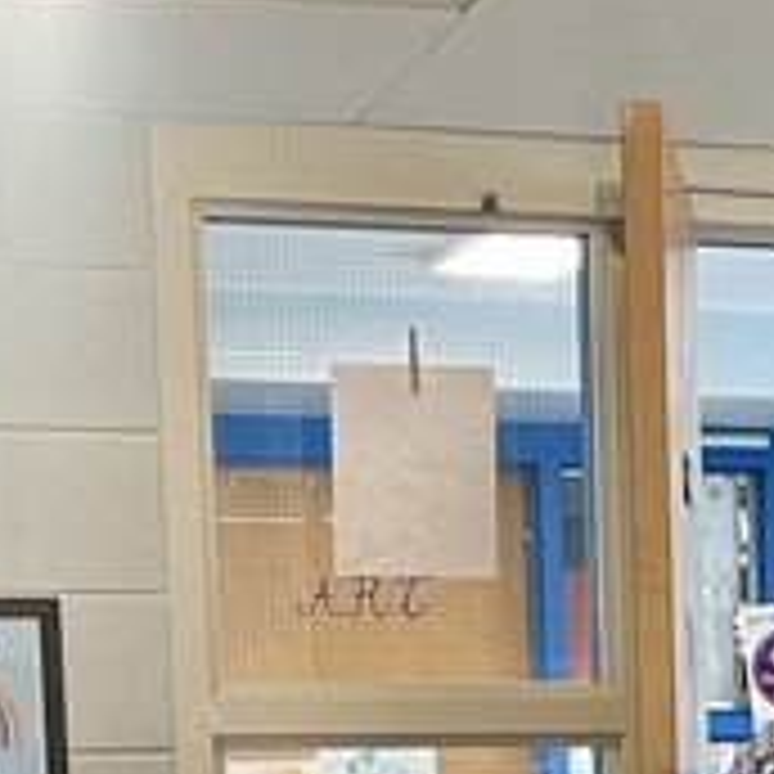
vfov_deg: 12.2
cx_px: 1022
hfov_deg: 12.3
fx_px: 3466
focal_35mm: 137
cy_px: 1134
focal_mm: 5.1
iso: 125
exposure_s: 1/60
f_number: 1.6
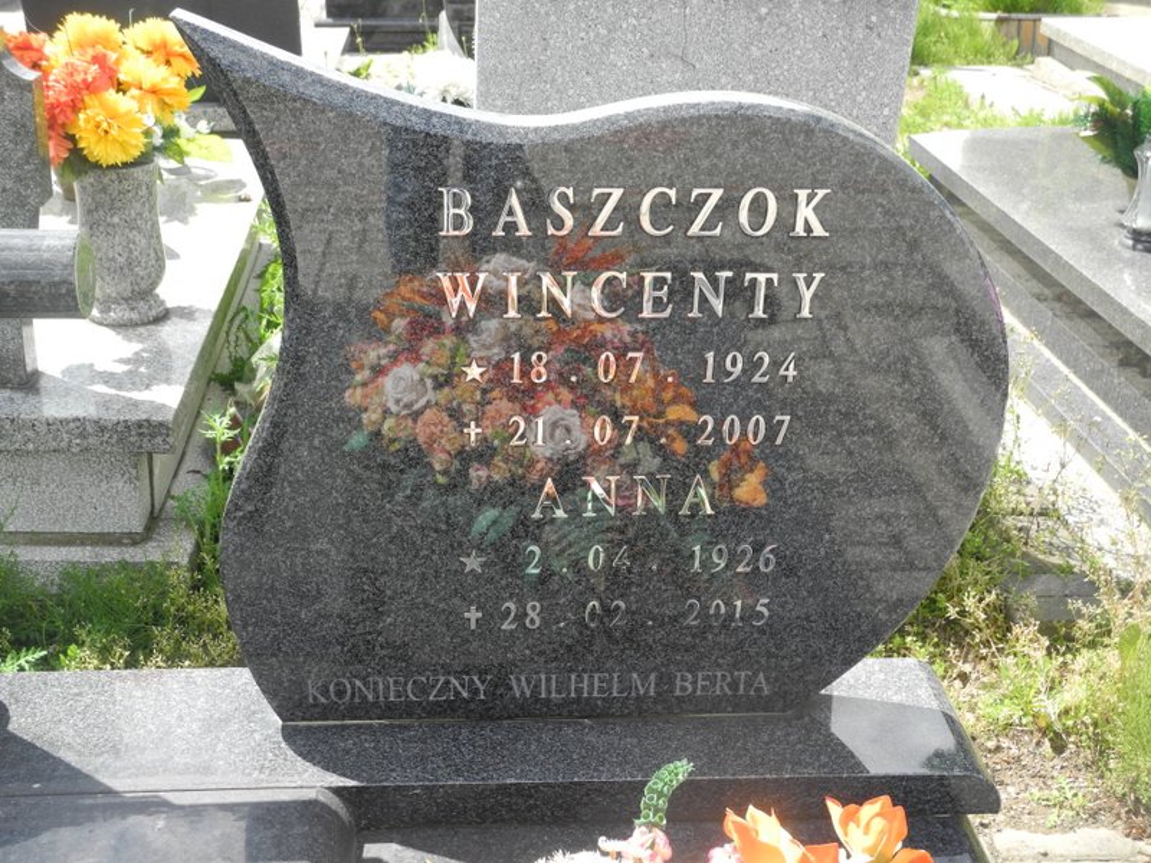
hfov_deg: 42.1
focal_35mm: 45
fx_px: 1496
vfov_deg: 32.2
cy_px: 432
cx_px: 576
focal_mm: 9.7
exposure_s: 1/320
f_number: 3.2
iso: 100
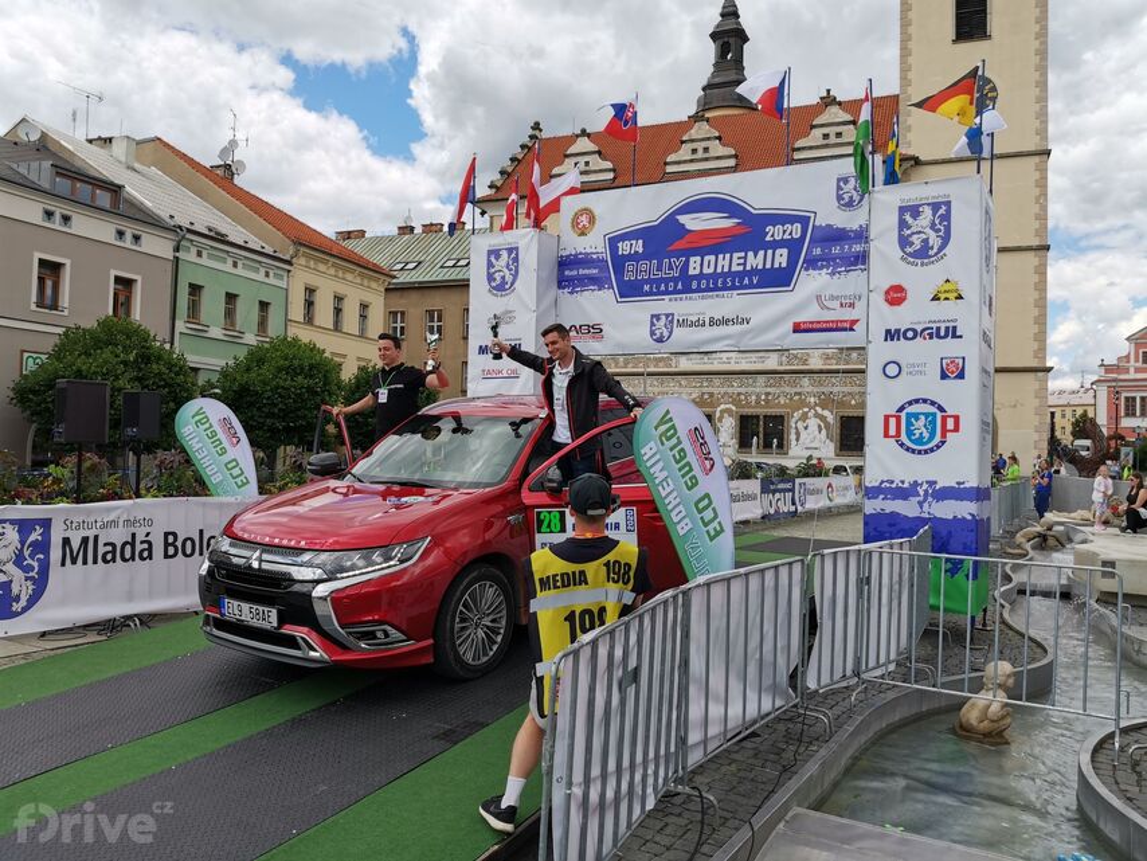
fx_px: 862
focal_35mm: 26
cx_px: 574
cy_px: 430
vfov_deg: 53.1
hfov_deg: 67.3
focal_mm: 4.66
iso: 50
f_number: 1.4
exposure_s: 1/2463
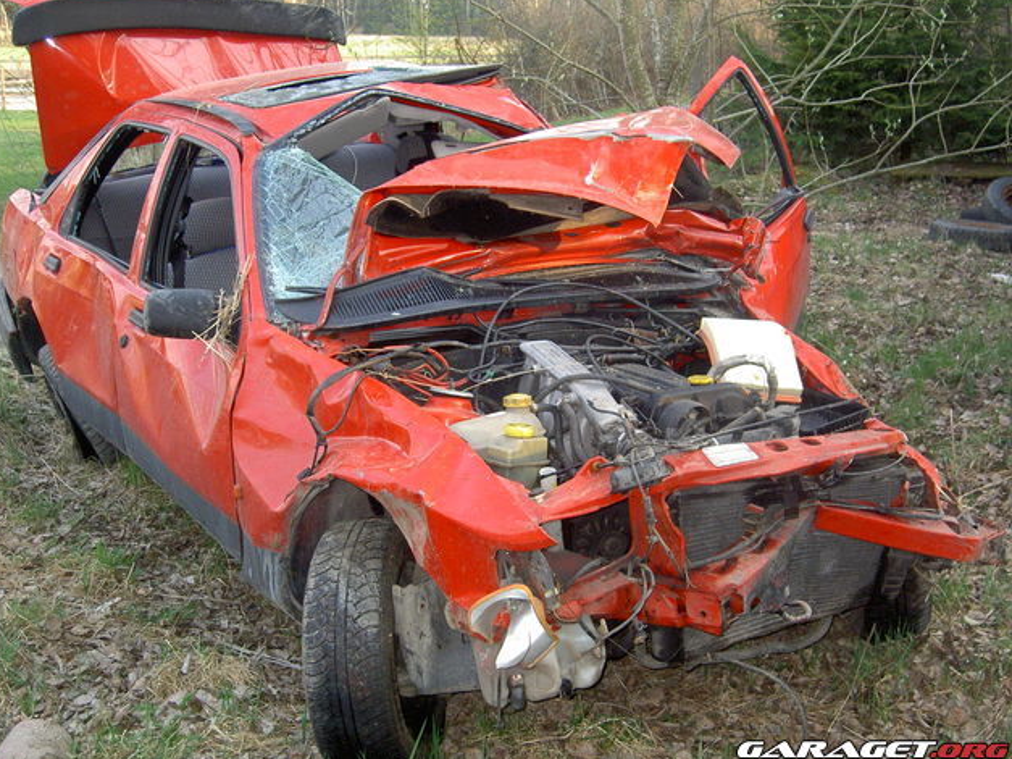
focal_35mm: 48
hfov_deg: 39.7
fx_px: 1403
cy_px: 378
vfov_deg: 30.3
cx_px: 497
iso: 200
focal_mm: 7.7
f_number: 3.4
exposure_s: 1/160
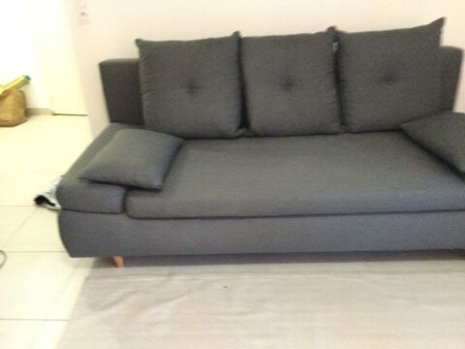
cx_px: 232
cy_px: 174
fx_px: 416
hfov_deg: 58.4
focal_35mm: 31
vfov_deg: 45.4
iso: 320
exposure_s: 1/17
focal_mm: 3.3
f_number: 2.4
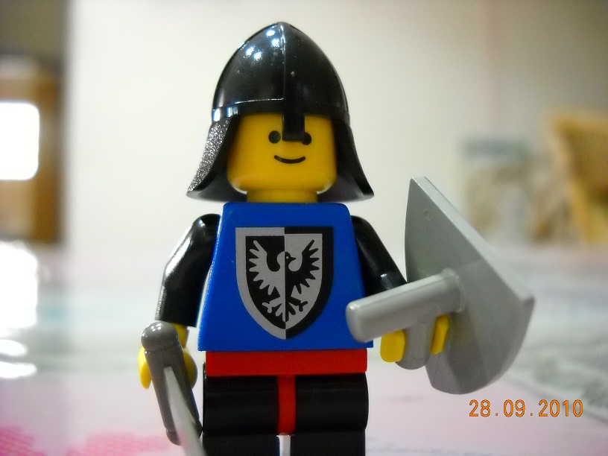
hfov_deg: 45.8
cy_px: 228
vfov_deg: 35.1
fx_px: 720
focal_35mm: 41
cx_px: 304
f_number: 3.1
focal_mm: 6.72
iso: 616
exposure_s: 1/8
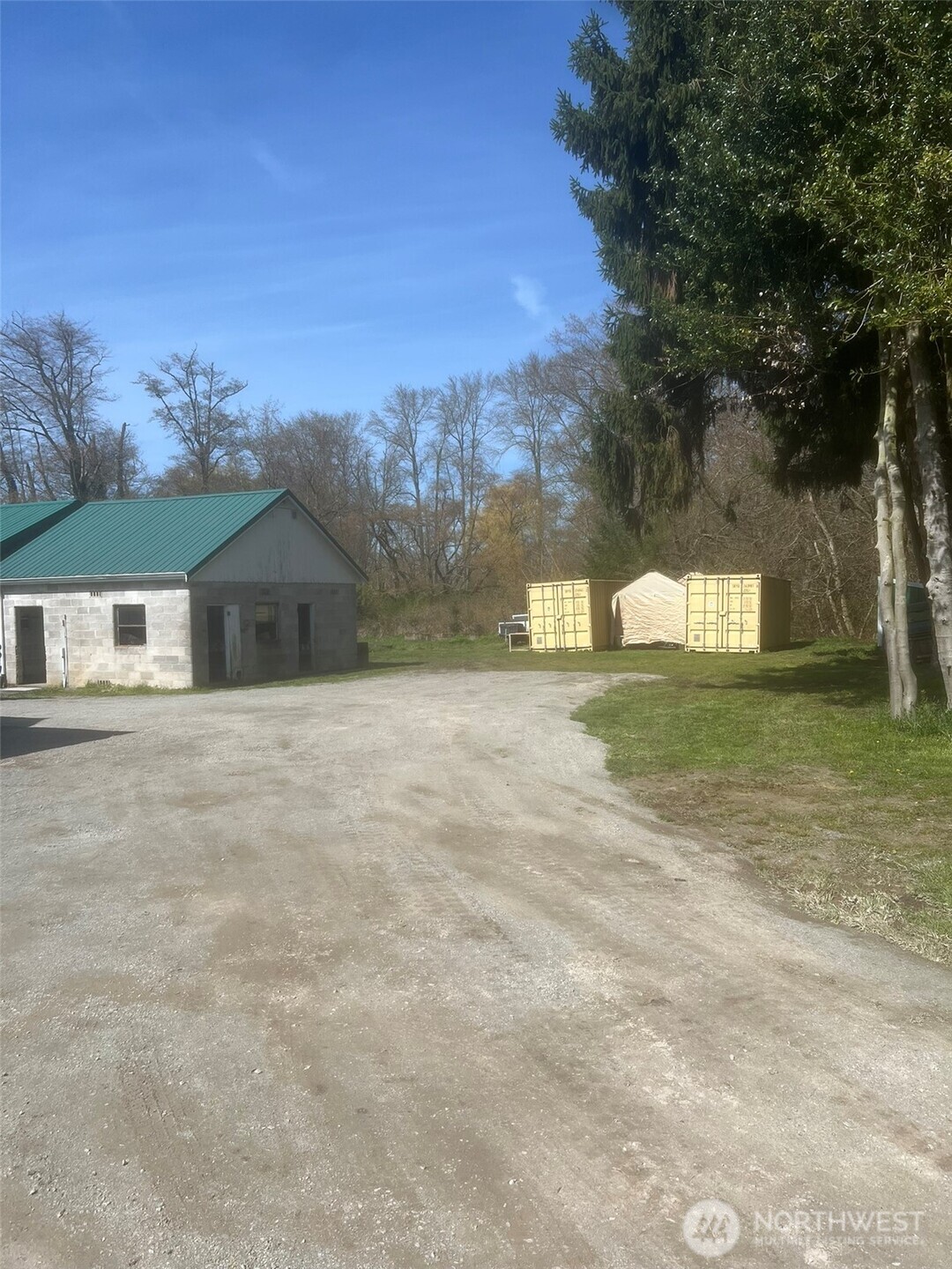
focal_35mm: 26
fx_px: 953
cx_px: 476
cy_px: 634
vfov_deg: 67.3
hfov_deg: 53.1
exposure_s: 1/4831
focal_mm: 5.7
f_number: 1.5
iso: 50
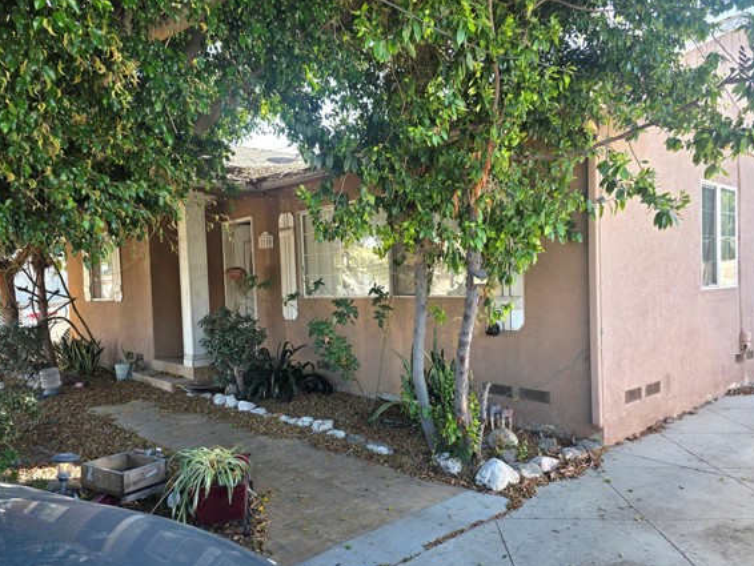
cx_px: 378
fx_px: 567
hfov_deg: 67.3
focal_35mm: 26
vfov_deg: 53.0
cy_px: 306
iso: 40
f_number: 1.7
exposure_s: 1/182
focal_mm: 6.3
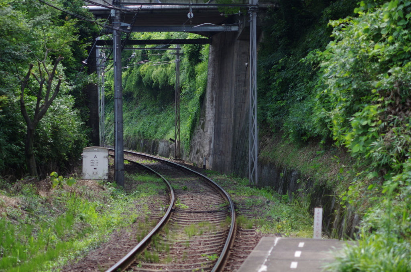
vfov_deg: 13.0
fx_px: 1196
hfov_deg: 19.5
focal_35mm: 105
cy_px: 136
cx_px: 206
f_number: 2.4
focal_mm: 70
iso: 100
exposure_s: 1/500
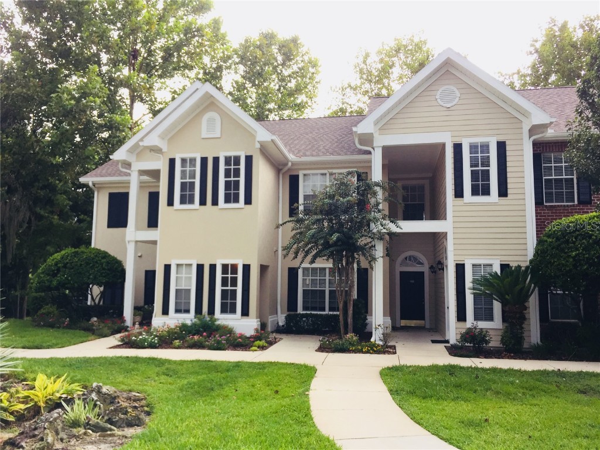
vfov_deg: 48.2
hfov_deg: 61.7
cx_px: 300
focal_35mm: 29
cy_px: 225
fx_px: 503
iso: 40
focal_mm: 4.15
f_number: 2.2
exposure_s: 1/60
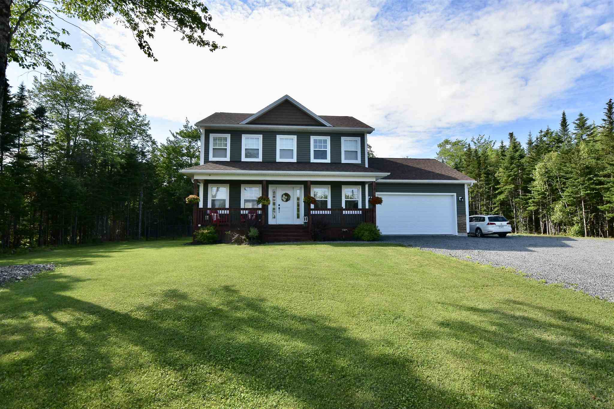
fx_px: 294
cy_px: 204
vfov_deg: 69.7
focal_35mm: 17
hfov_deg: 92.4
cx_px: 307
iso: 400
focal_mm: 11.5
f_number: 10
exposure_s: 1/320
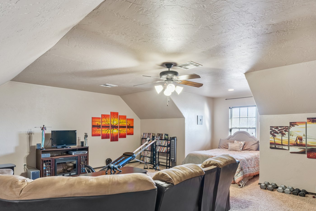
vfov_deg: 56.2
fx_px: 196
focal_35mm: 22
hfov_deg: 77.8
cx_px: 155
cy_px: 125
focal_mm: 15.2
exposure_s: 1
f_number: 10
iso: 100
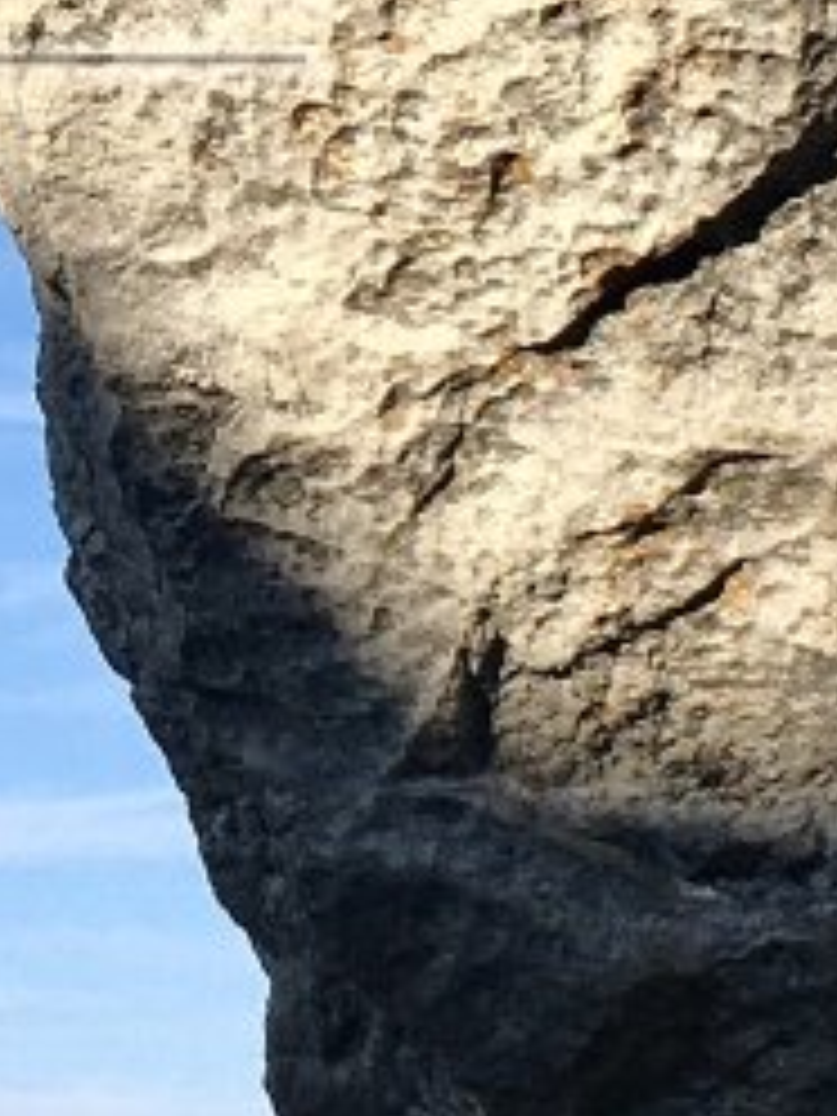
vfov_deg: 10.4
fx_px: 6029
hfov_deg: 7.8
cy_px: -162
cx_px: -441
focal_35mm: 187
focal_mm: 4.15
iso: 25
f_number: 2.2
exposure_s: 1/1282
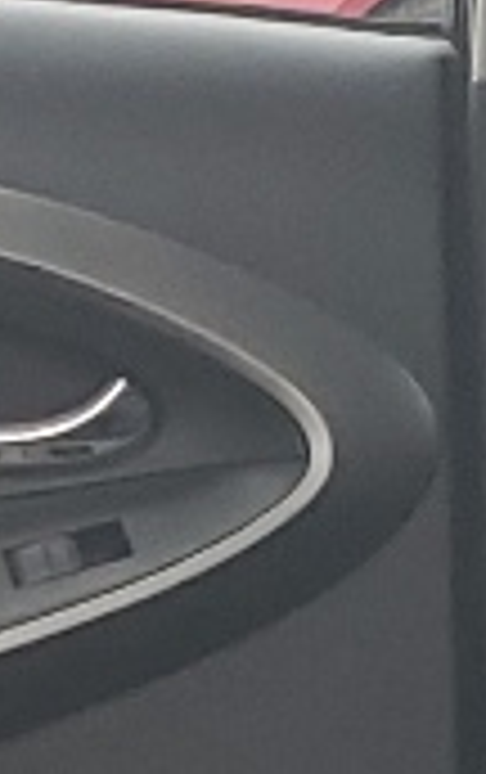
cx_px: -248
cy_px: 999
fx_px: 5407
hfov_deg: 5.1
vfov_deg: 8.1
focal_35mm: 256
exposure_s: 1/120
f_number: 1.5
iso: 66
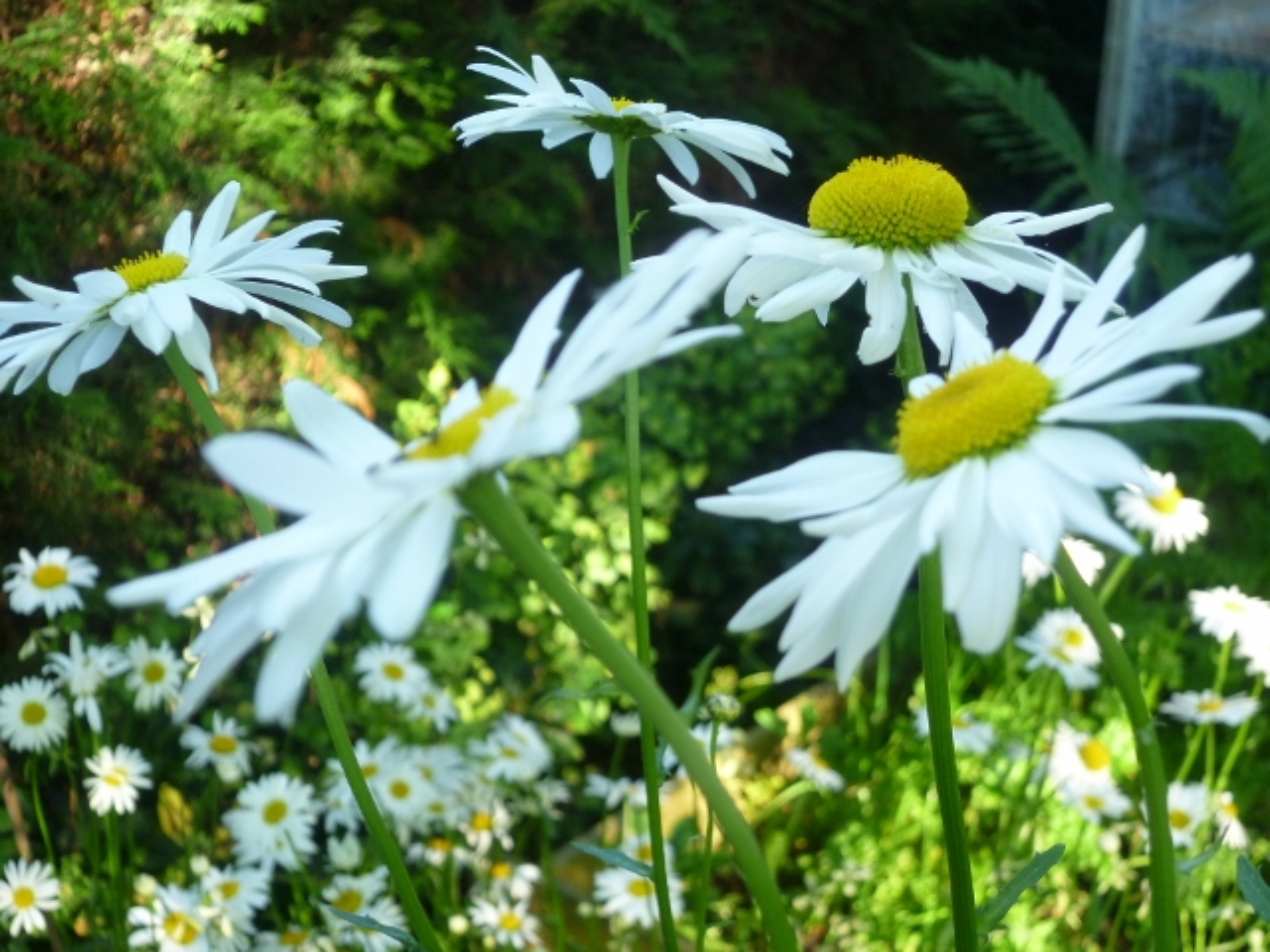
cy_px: 476
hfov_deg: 34.9
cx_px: 635
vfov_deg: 26.6
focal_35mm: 55
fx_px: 2018
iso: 200
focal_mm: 9.8
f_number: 3.8
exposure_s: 1/80
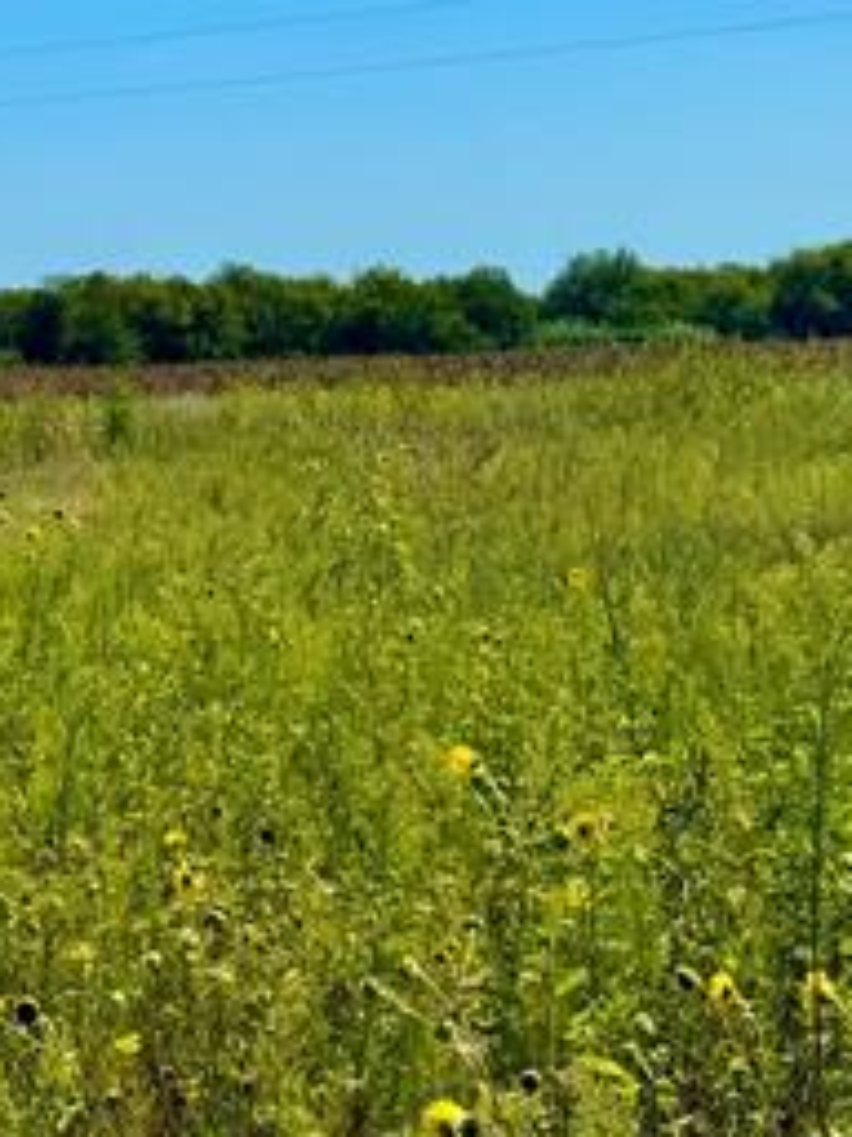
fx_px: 3150
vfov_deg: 20.3
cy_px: 284
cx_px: -524
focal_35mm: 96
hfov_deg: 14.2
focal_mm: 6.76
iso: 80
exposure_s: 1/9009
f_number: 1.78
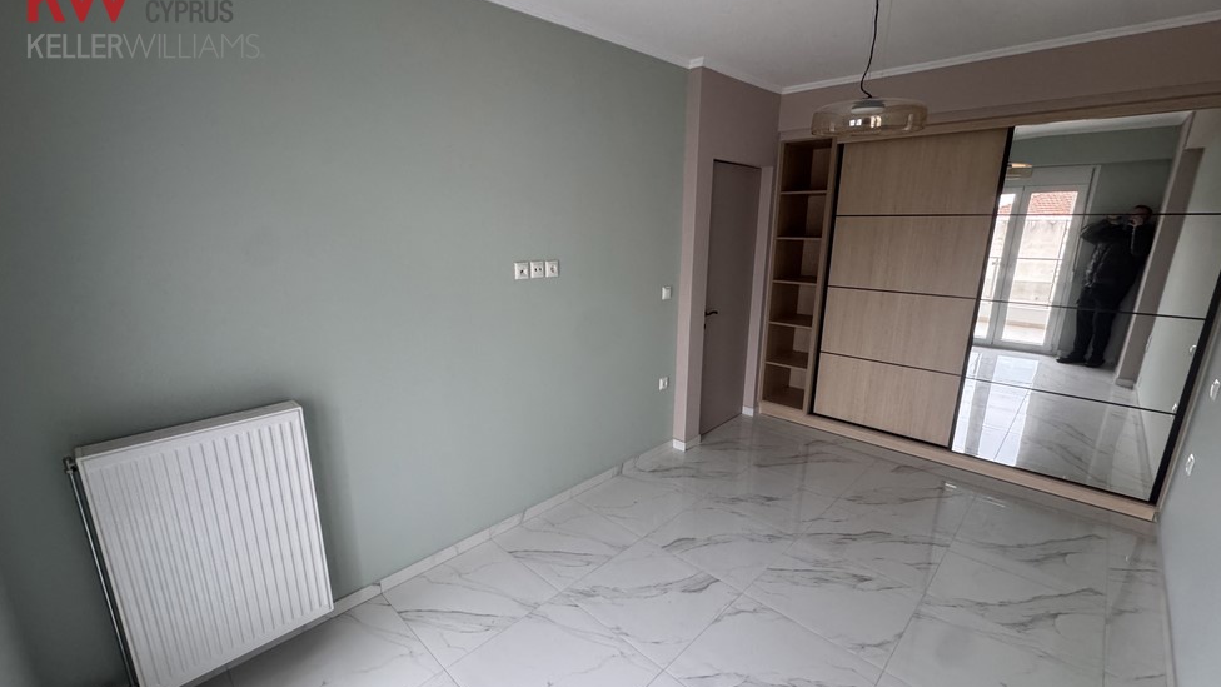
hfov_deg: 99.3
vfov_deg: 67.1
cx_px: 592
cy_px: 354
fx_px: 518
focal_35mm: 16
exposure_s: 1/99
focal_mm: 2.22
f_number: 2.2
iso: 320
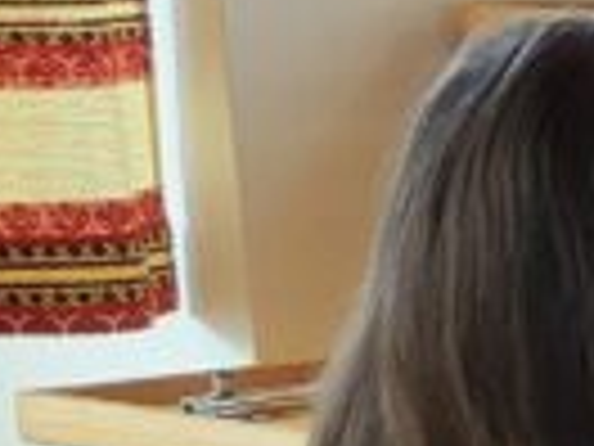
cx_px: 1728
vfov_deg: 7.2
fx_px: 3466
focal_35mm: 202
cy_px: 793
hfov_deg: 8.4
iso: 125
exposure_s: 1/100
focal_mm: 5.4
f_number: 1.8
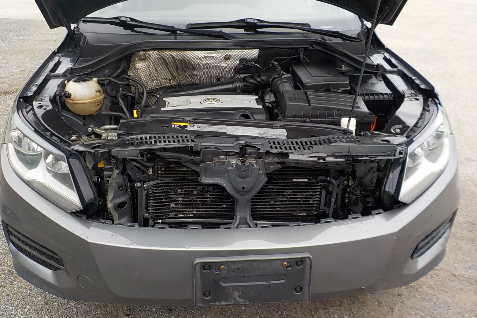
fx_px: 424
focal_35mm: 32
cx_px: 233
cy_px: 141
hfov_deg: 58.7
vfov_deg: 41.1
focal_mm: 4.1
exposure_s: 1/160
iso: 125
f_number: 3.3
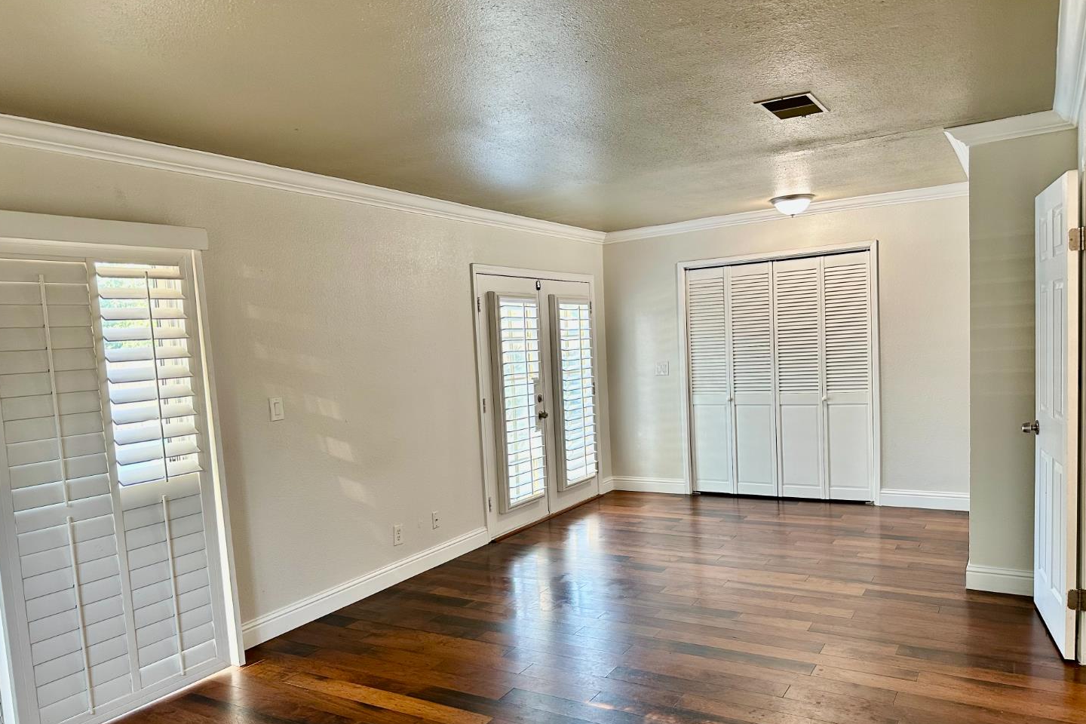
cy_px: 415
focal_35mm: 26
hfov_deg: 69.4
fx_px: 784
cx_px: 531
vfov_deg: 49.4
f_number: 1.78
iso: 160
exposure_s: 1/60
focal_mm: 6.86
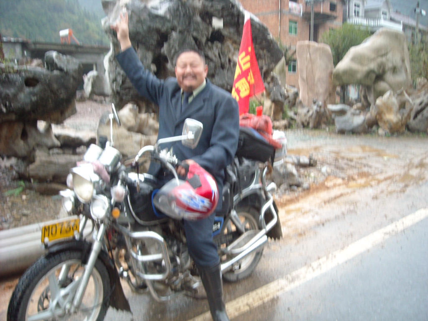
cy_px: 160
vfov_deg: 40.7
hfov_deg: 52.6
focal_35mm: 35
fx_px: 433
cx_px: 214
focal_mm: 5.7
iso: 154
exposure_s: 1/60
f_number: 2.8
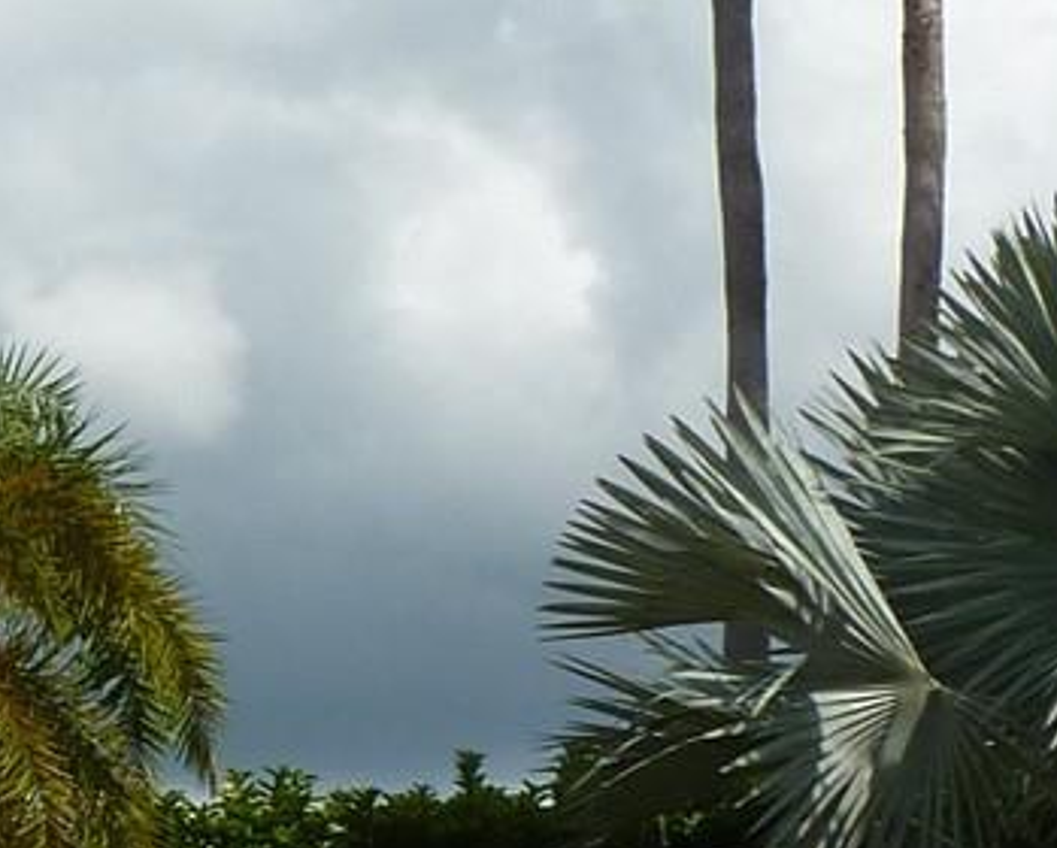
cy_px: 697
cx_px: -742
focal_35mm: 143
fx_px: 4478
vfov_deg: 10.8
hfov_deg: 12.5
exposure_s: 1/500
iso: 80
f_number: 5
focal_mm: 5.3
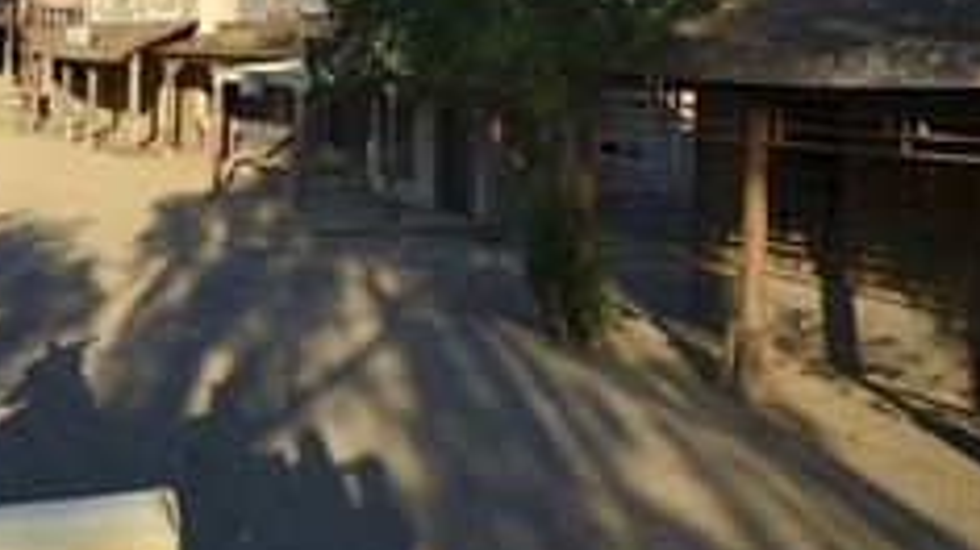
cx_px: 209
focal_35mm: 45
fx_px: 1169
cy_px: 58
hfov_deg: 43.5
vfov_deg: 25.7
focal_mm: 24
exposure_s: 1/320
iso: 200
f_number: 9
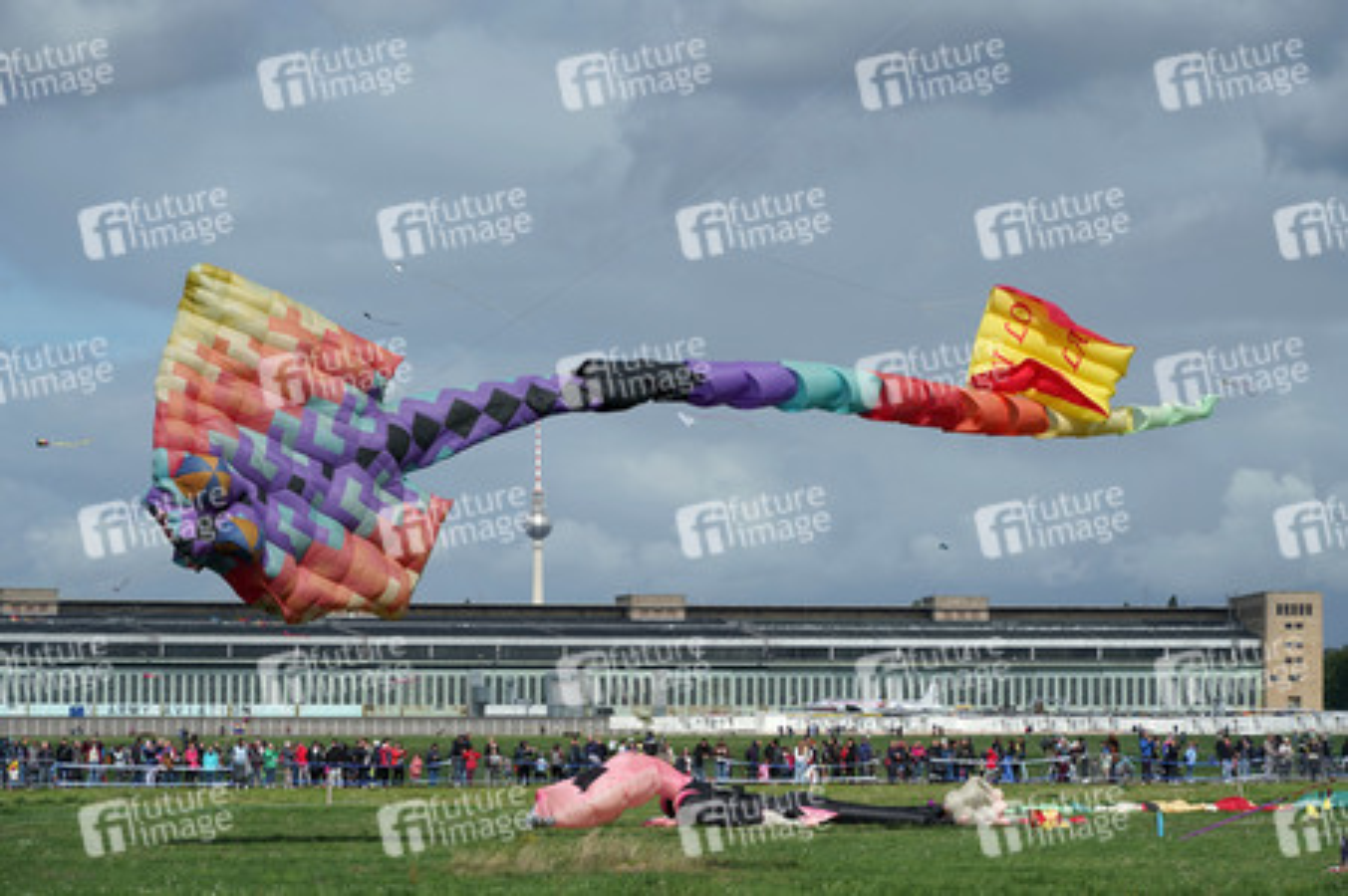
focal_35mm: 128
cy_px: 448
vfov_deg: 10.7
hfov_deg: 16.0
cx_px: 674
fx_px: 4789
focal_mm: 128
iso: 640
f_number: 8
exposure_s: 1/1250
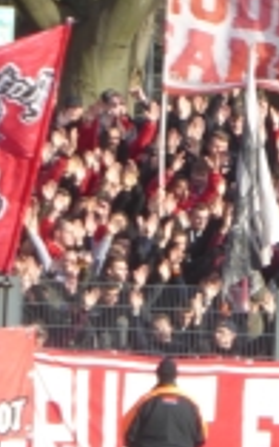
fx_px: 11897
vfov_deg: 2.2
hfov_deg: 1.3
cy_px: 222
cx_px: 473
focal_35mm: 977
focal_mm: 57.7
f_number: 5.9
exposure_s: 1/125
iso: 80
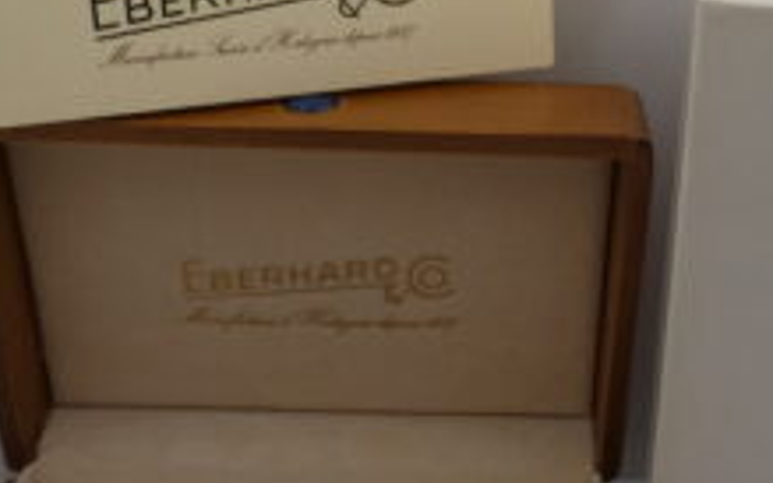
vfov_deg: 22.4
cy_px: 236
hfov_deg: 34.6
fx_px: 1222
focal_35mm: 58
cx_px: 540
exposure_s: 1/400
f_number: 2.8
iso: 80
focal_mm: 3.6
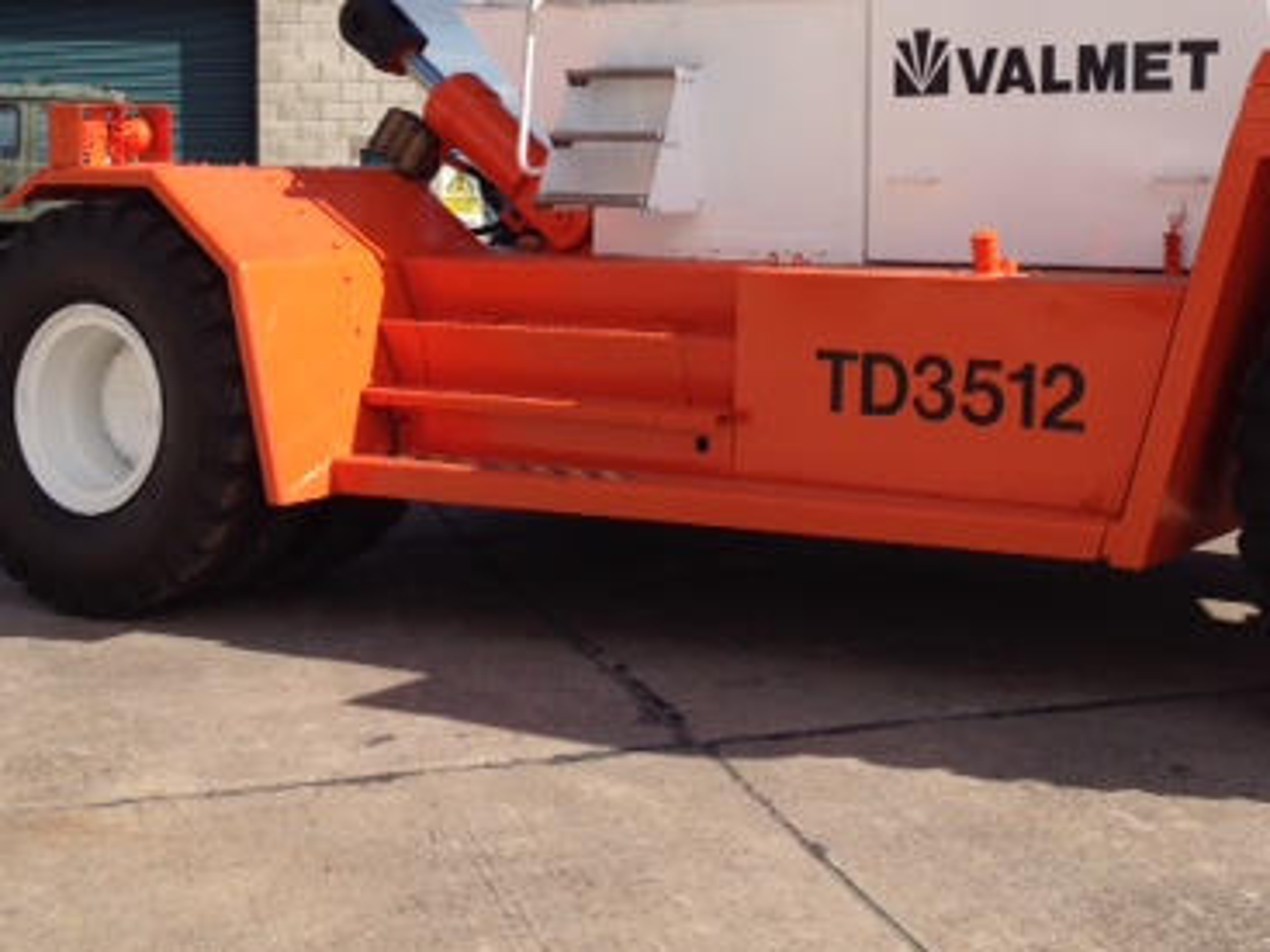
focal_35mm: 61
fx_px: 2237
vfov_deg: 23.7
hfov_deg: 31.3
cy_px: 222
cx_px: 886
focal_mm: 4.28
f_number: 2.4
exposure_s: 1/1727
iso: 64
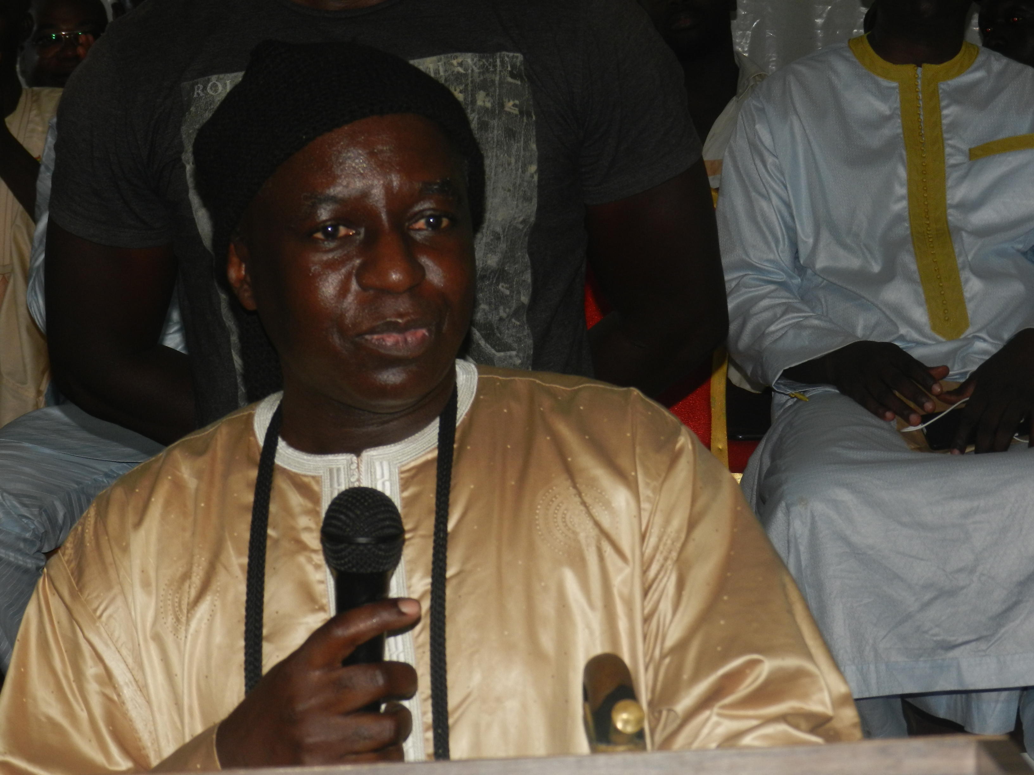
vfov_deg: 12.9
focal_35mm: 115
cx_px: 517
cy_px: 388
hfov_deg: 17.1
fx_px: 3435
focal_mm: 20.5
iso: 200
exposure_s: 1/30
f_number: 4.8
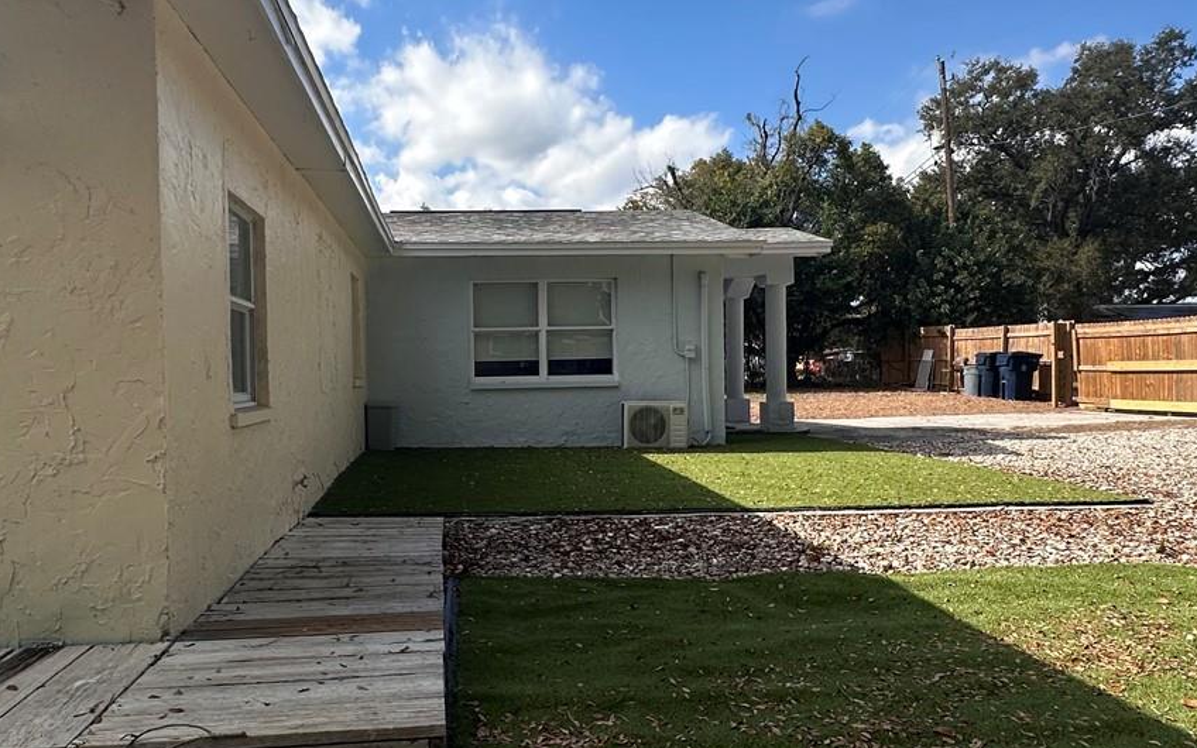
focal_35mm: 28
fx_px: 913
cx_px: 528
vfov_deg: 44.5
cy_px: 394
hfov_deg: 66.2
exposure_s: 1/1276
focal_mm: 2.22
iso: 40
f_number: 2.2
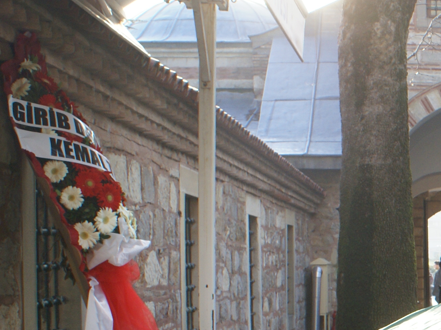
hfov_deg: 20.2
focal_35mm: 85
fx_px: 1083
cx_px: 634
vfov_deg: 17.1
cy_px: 305
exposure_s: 1/60
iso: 100
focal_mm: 20
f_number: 7.1
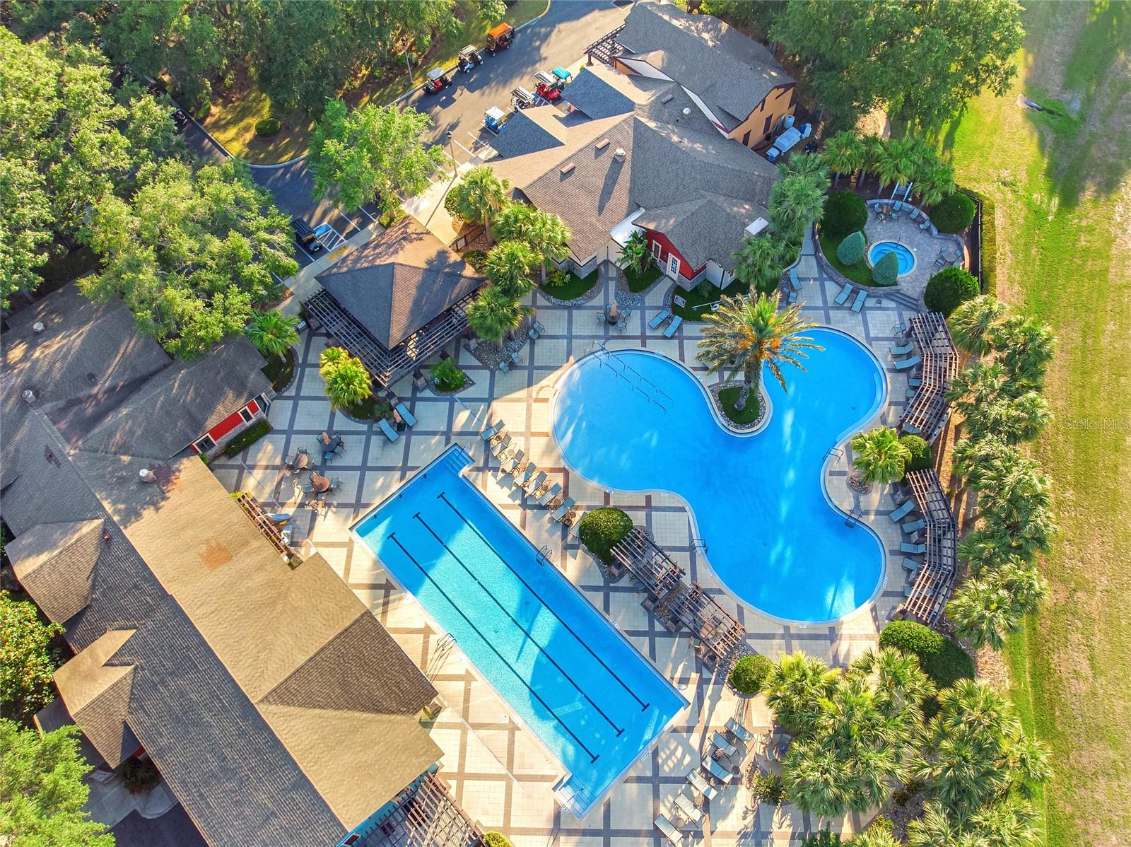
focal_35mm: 24
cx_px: 566
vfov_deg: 56.8
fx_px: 784
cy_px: 424
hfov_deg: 71.6
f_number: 2.8
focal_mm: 4.5
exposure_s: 1/45
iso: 100
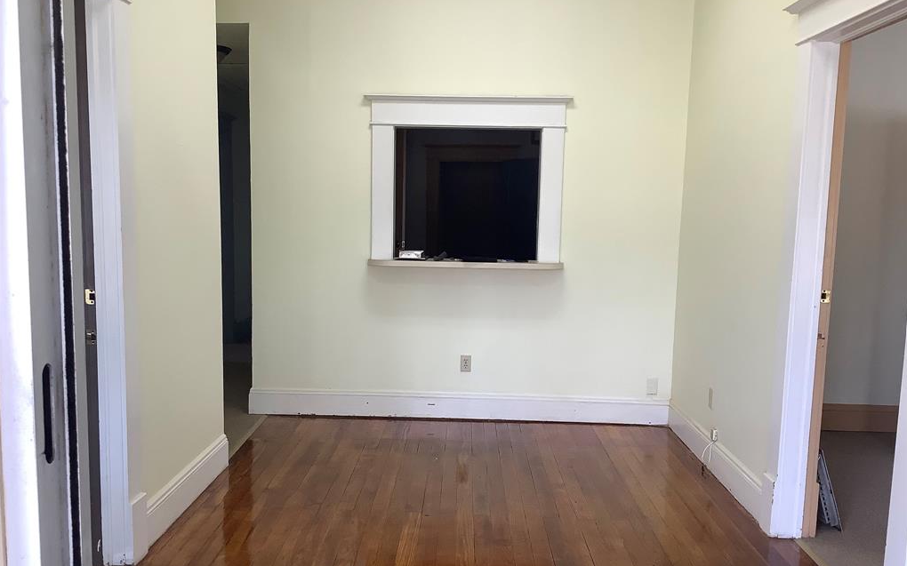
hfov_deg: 58.2
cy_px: 304
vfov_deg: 38.3
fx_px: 816
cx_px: 454
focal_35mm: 33
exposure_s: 1/120
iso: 80
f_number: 2.4
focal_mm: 3.3
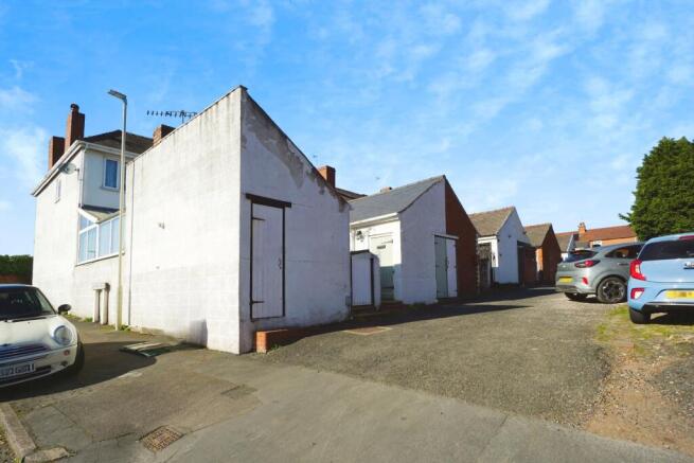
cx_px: 347
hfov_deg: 90.0
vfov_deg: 67.4
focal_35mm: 18
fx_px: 347
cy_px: 232
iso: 100
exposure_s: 1/200
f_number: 11
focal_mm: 12
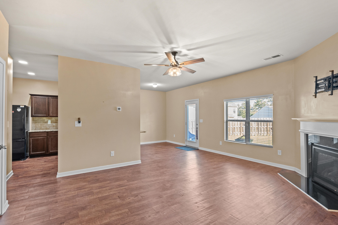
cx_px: 169
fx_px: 150
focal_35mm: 16
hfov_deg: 96.7
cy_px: 112
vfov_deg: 73.7
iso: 800
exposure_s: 1/4
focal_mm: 16
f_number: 8
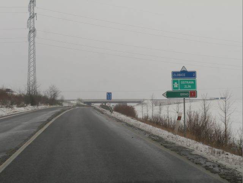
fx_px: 477
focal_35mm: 68
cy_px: 92
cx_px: 122
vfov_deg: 21.6
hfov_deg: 28.6
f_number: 4.7
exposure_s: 1/640
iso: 100
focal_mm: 12.1
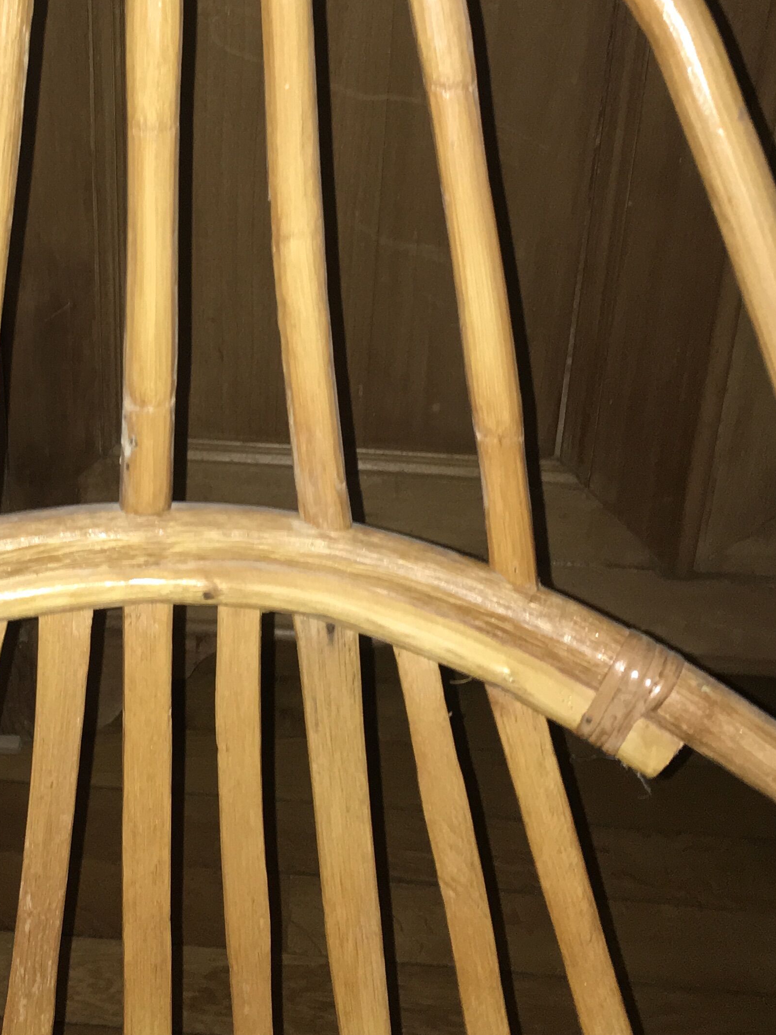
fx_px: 1644
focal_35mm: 55
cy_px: 325
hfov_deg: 26.0
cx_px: 131
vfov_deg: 34.5
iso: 80
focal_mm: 4.15
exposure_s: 1/17
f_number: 2.2
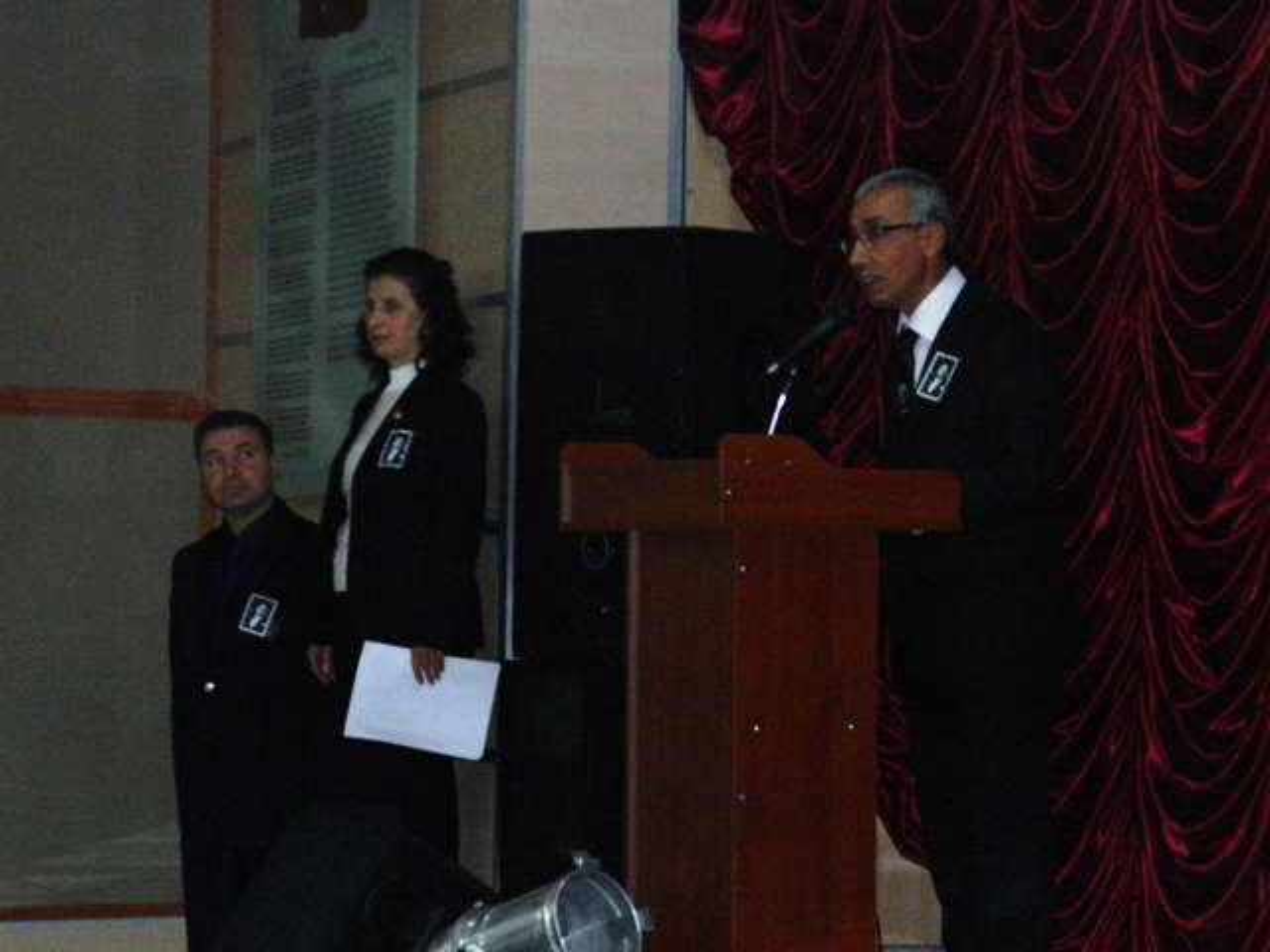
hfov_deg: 15.3
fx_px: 4733
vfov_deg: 11.5
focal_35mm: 129
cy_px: 476
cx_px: 635
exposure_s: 1/60
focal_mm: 23.2
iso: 800
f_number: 4.7
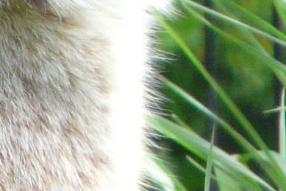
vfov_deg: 0.4
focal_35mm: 3434
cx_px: -46
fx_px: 27268
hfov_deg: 0.6
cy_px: -206
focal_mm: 82.8
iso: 200
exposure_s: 1/100
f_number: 4.2
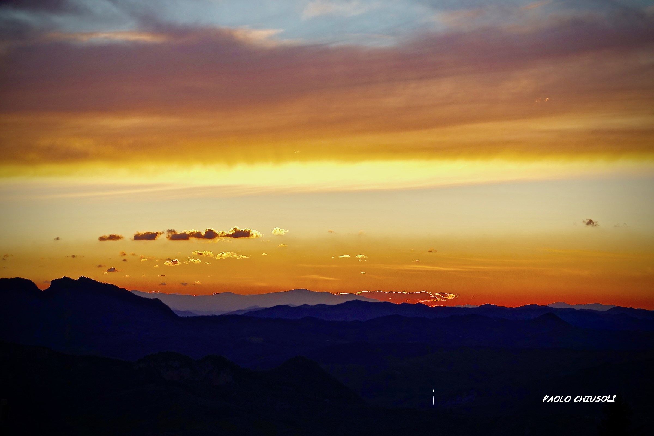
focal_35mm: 123
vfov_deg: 11.1
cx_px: 327
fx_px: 2234
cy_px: 218
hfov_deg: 16.7
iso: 100
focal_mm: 44.93
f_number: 4
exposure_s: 1/320
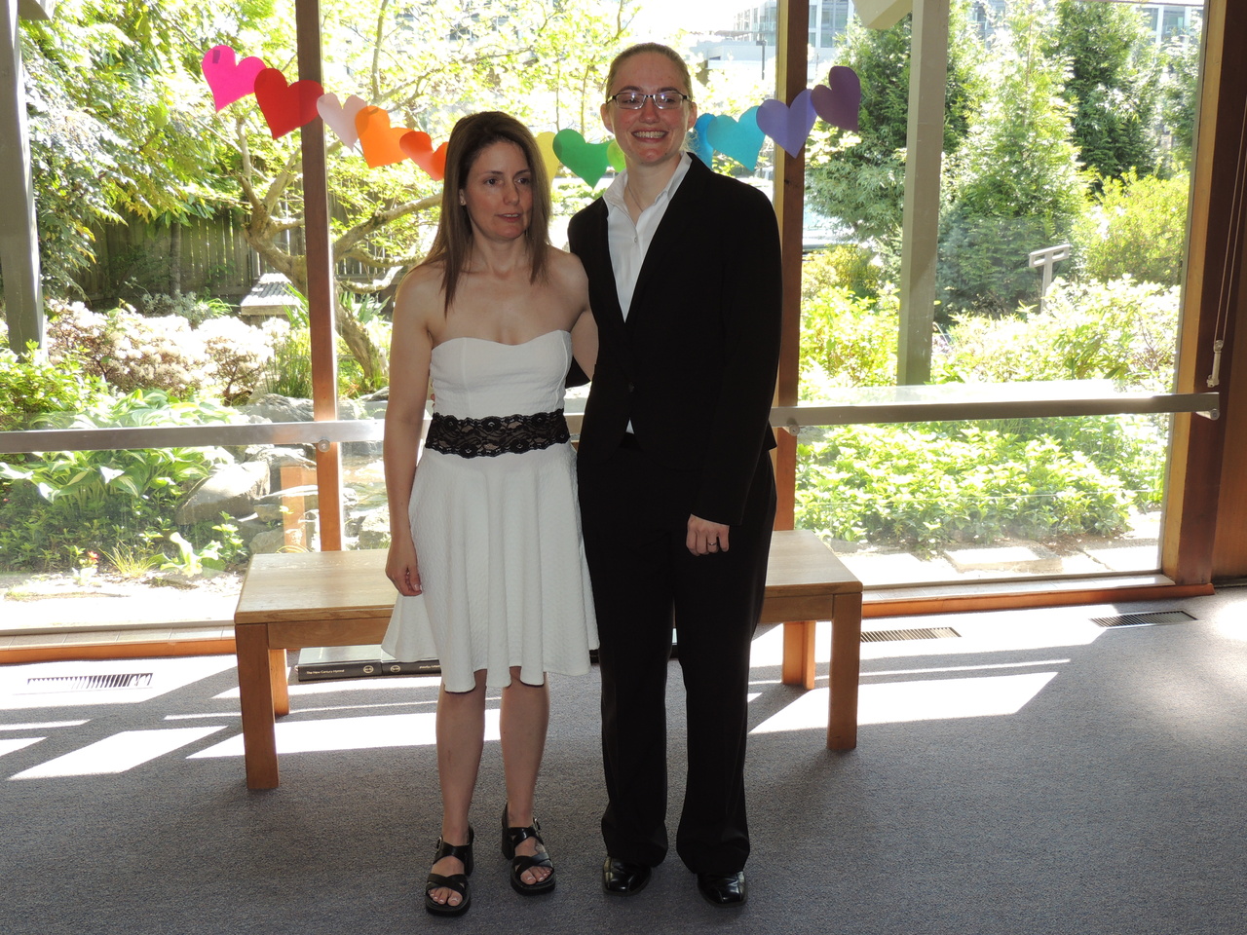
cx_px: 624
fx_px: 1441
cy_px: 468
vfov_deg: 36.0
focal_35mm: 40
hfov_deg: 46.8
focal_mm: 7.1
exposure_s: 1/60
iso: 100
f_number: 3.3
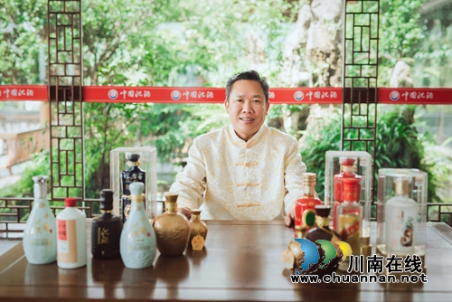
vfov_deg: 27.0
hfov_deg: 39.6
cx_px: 226
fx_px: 628
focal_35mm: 50
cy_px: 151
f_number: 2
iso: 200
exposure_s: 1/320
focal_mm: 50
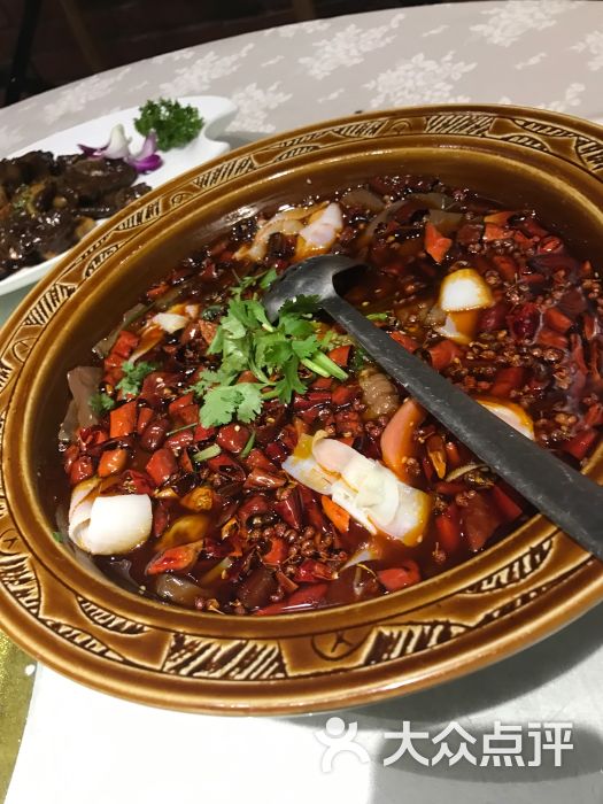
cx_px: 302
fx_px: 650
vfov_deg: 63.4
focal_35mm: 28
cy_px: 402
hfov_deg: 49.7
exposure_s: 1/17
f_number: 1.8
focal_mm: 3.99
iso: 64
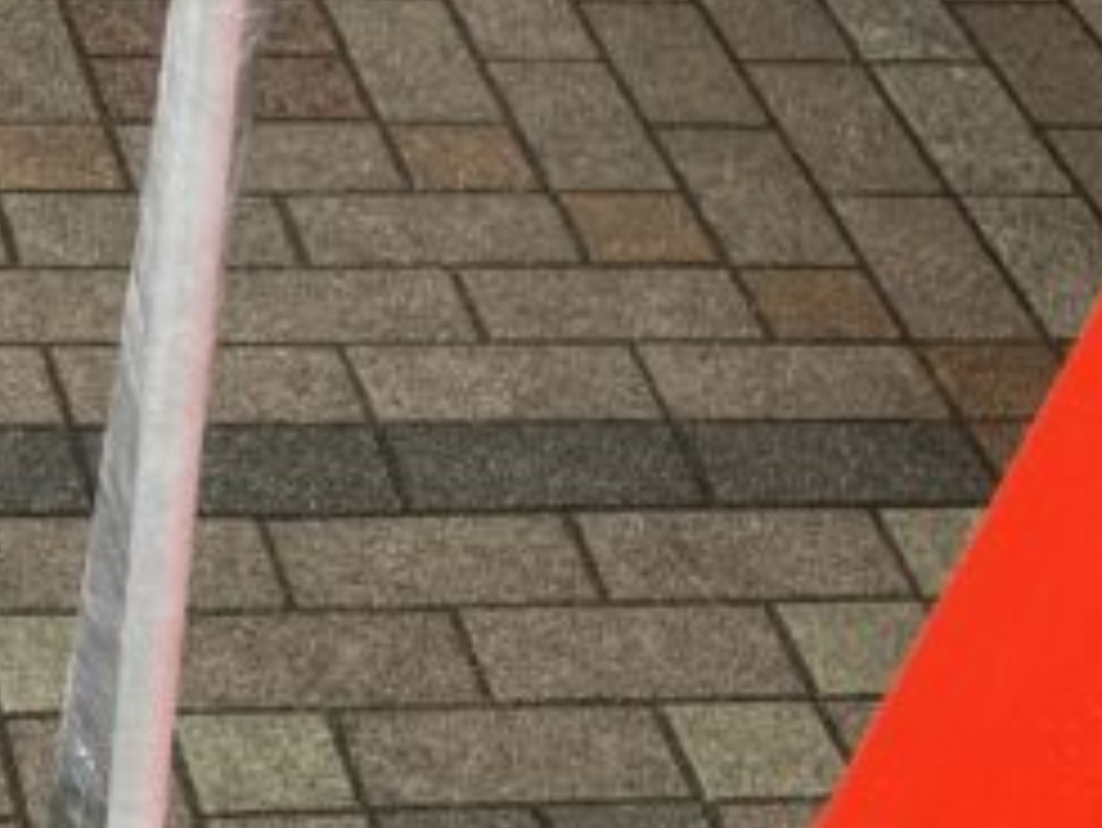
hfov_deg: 16.2
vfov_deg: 11.6
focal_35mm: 117
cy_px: 1557
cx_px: -175
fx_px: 3727
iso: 25
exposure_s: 1/140
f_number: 1.8
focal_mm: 3.99
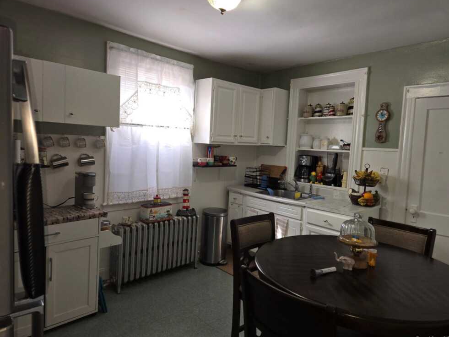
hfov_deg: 71.6
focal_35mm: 24
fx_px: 311
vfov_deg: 56.8
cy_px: 169
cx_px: 227
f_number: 1.8
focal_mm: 5.4
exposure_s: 1/60
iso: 64
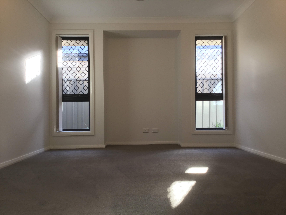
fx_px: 256
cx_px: 143
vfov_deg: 45.4
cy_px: 108
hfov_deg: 58.4
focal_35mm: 31
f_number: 2.4
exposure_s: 1/33
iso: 40
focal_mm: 3.3
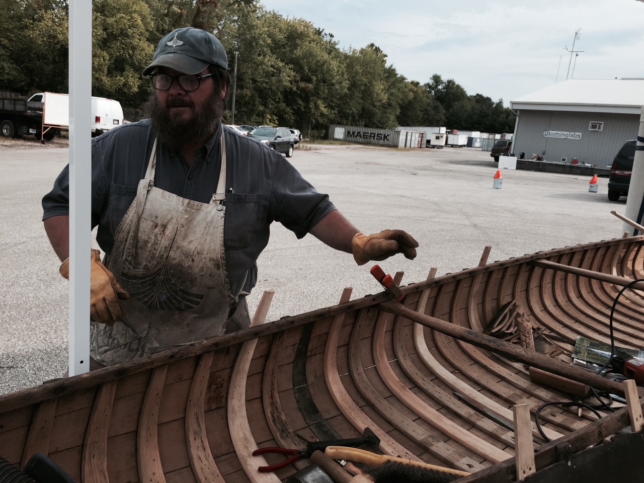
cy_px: 242
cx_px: 322
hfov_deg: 61.7
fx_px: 540
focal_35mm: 29
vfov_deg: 48.2
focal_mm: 4.15
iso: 32
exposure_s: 1/1412
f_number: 2.2
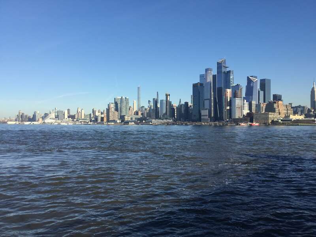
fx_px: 283
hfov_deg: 58.4
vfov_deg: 45.4
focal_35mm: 31
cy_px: 118
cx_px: 158
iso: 25
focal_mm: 3.3
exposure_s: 1/1199
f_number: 2.4
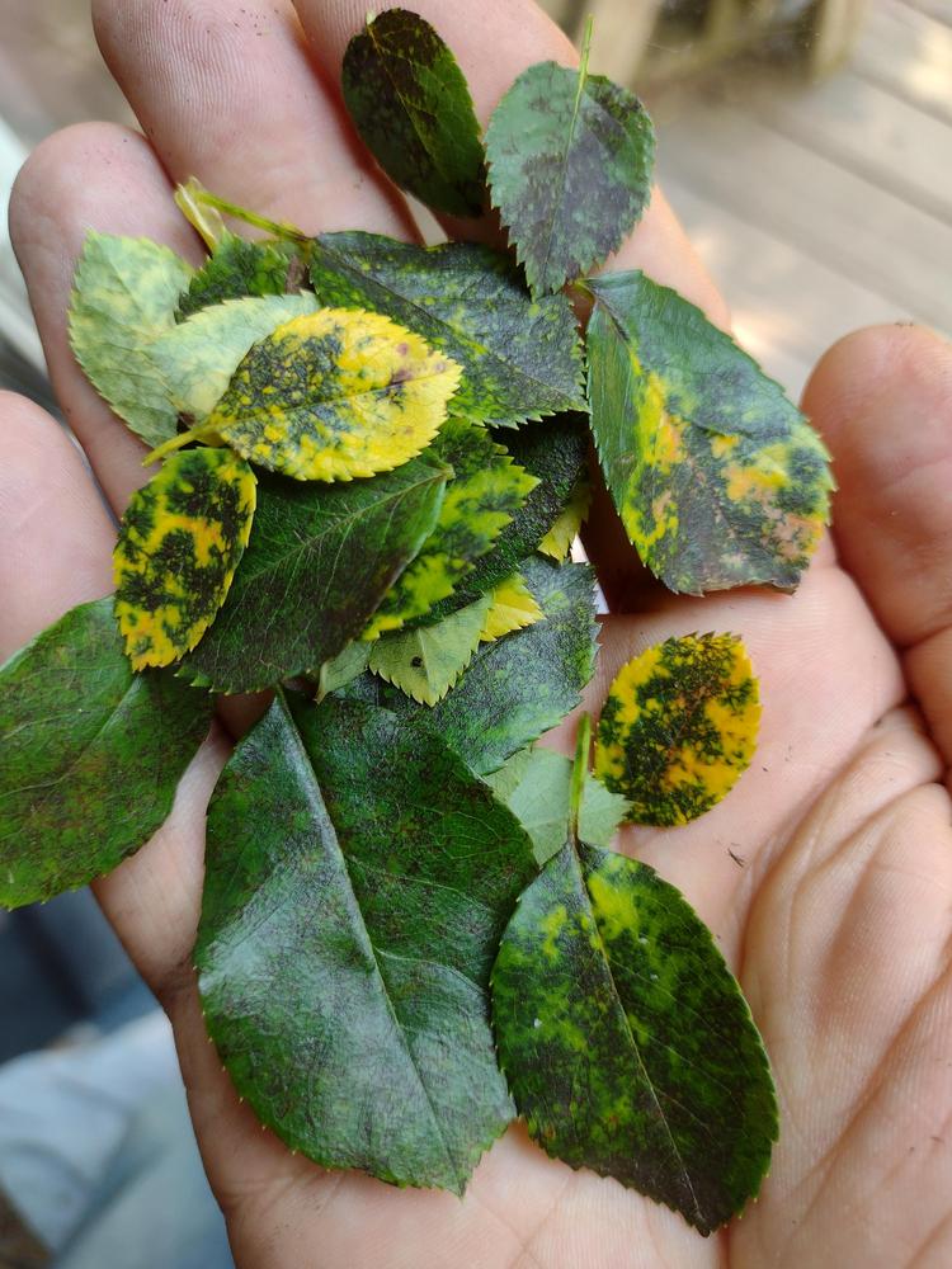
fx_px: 990
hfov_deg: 51.4
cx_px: 476
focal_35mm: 27
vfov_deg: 65.3
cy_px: 634
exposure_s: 1/130
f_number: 1.7
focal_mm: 4.71
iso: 100
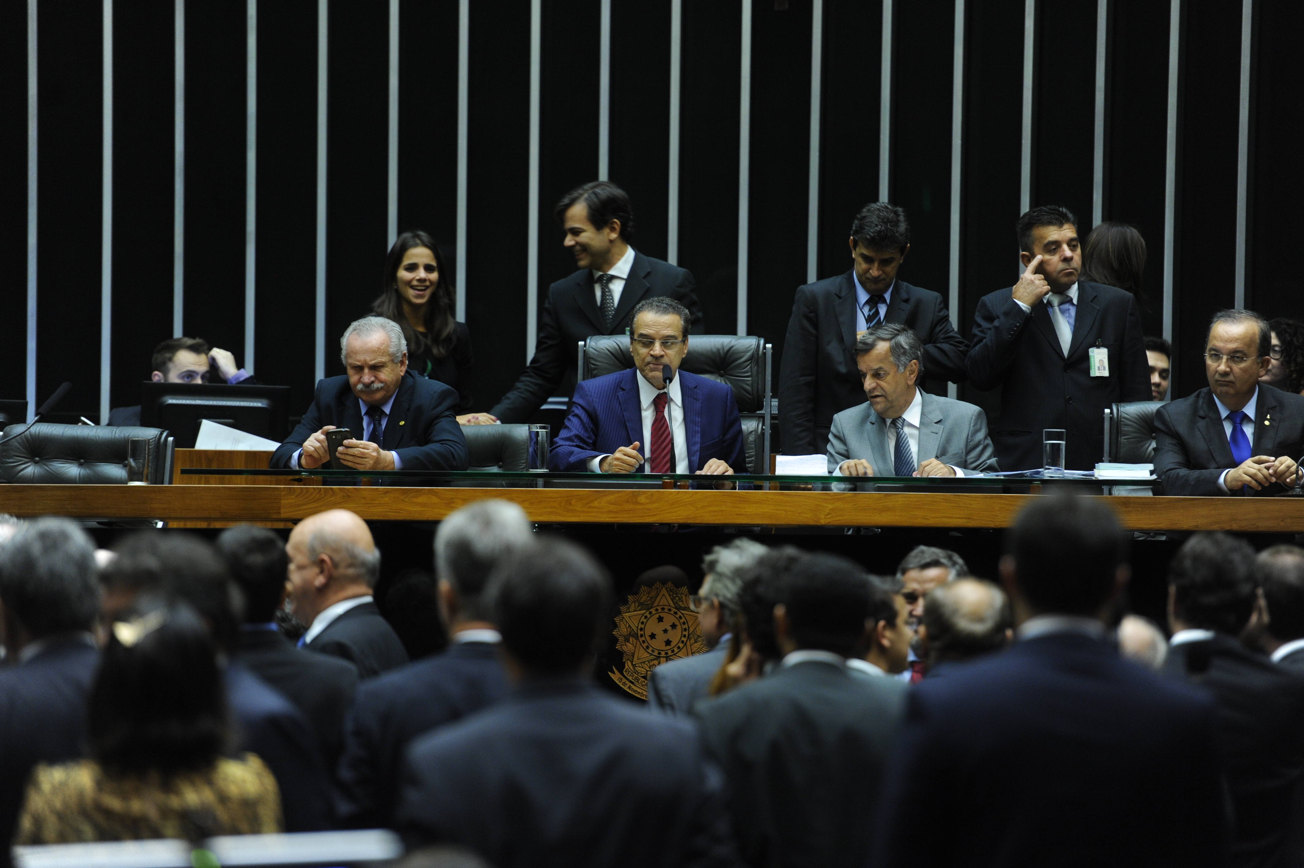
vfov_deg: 6.9
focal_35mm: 200
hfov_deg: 10.3
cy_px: 434
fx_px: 7240
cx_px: 652
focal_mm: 200
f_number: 2.8
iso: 1250
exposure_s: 1/60
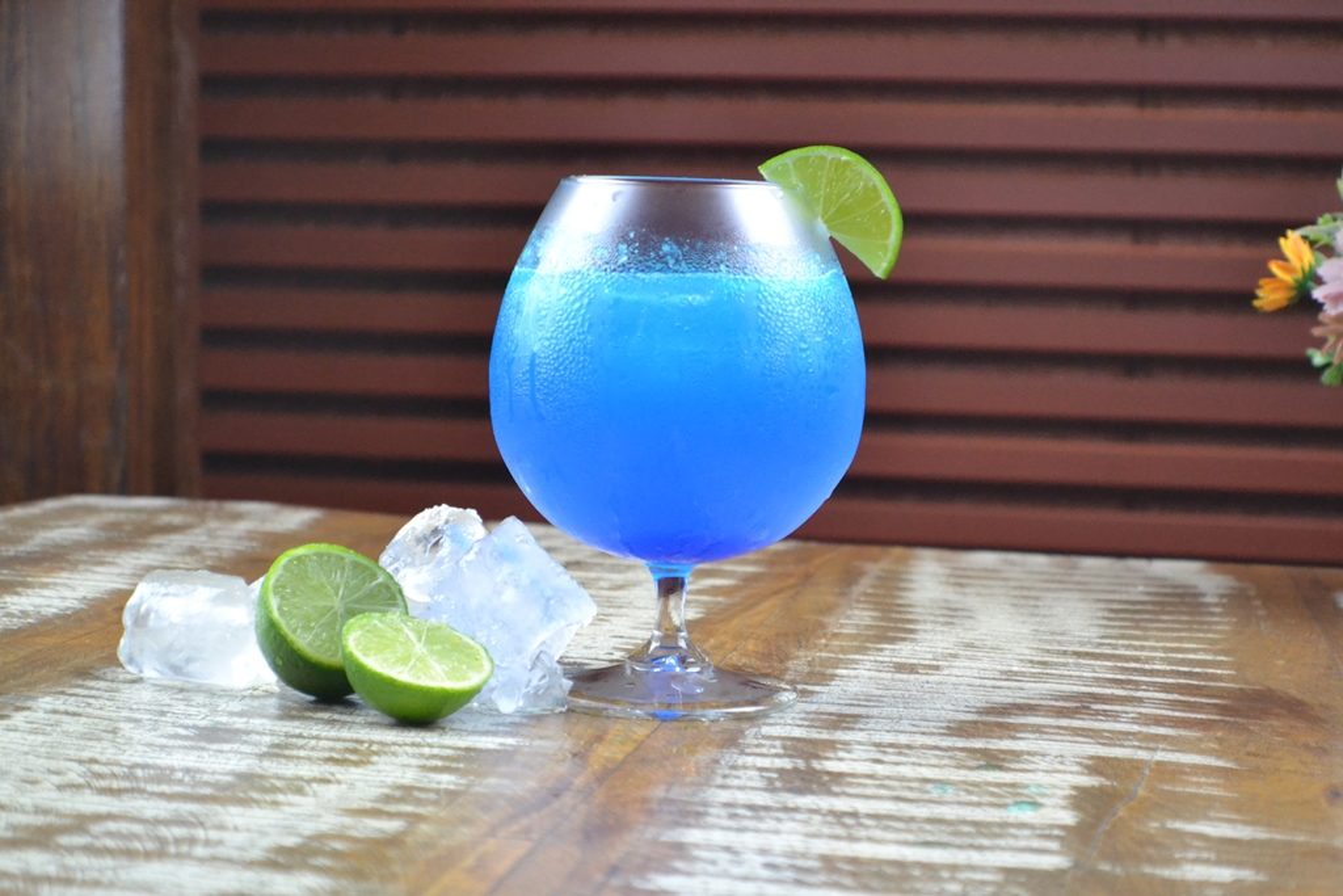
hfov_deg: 24.6
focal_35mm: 82
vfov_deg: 16.6
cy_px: 448
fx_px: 3078
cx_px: 672
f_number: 5.6
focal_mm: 55
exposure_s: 1/80
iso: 3200
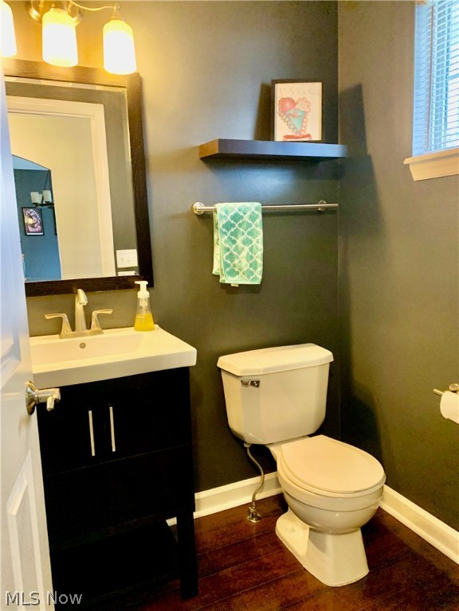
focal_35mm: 26
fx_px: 460
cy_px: 306
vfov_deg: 67.3
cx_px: 230
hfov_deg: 53.1
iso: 500
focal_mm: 4.25
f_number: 1.8
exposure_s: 1/30
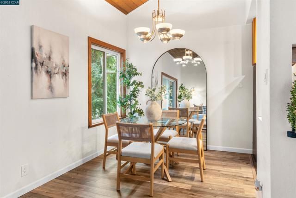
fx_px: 197
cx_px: 148
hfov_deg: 73.7
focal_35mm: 24
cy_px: 99
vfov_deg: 53.2
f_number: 8
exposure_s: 3.2
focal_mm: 24
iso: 200
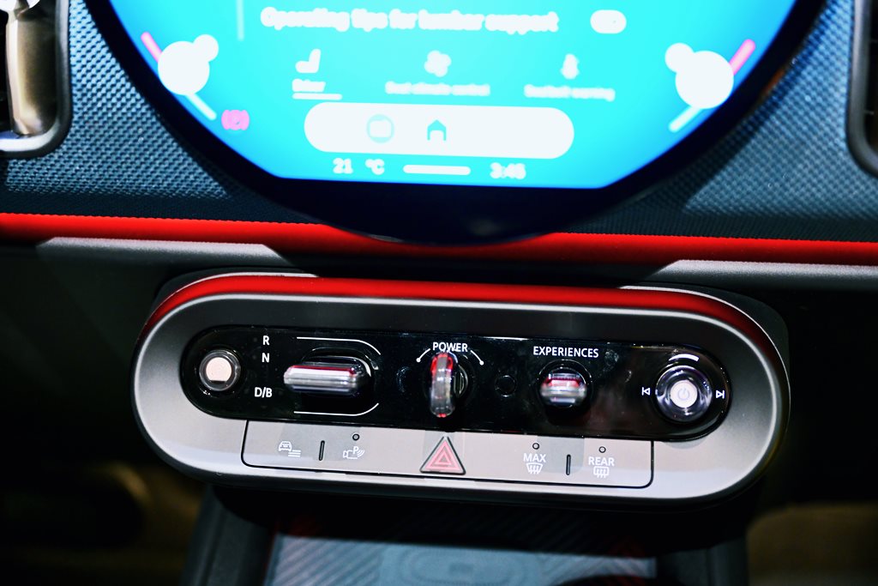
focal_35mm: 47
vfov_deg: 28.7
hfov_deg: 41.9
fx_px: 1146
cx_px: 439
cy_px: 293
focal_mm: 47
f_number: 2.8
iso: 1600
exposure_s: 1/30
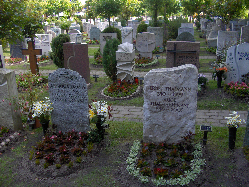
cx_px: 124
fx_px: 252
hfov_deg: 52.6
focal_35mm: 35
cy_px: 94
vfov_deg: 40.7
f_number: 2.6
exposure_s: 1/254
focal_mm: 5.8
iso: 100
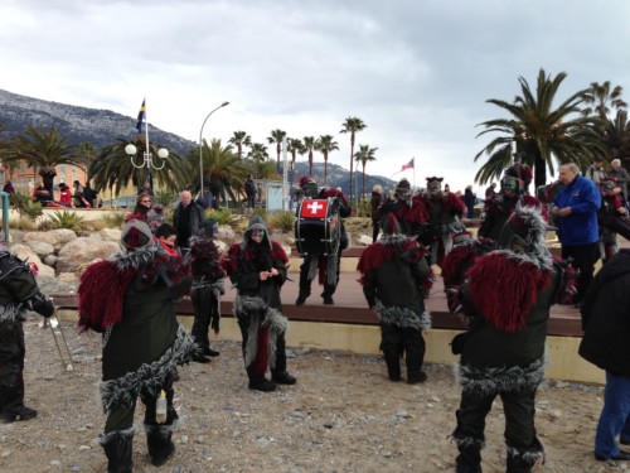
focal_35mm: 33
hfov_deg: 55.4
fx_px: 601
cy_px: 236
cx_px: 315
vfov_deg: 42.9
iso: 50
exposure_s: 1/669
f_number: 2.4
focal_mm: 4.13
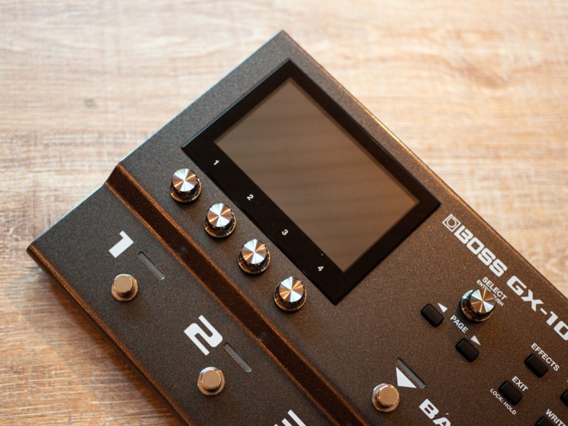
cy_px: 213
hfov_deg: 38.2
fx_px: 820
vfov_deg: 29.1
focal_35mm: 50
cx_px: 284
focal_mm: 25
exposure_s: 1/60
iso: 1600
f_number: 1.7
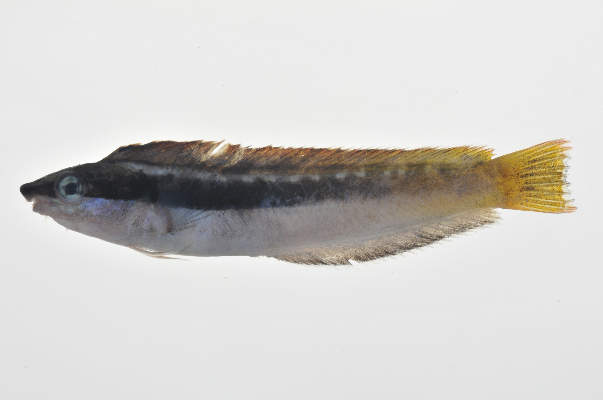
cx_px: 302
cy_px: 200
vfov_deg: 8.7
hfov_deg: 13.1
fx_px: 2635
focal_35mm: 158
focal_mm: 105
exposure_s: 1/60
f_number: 22
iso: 200
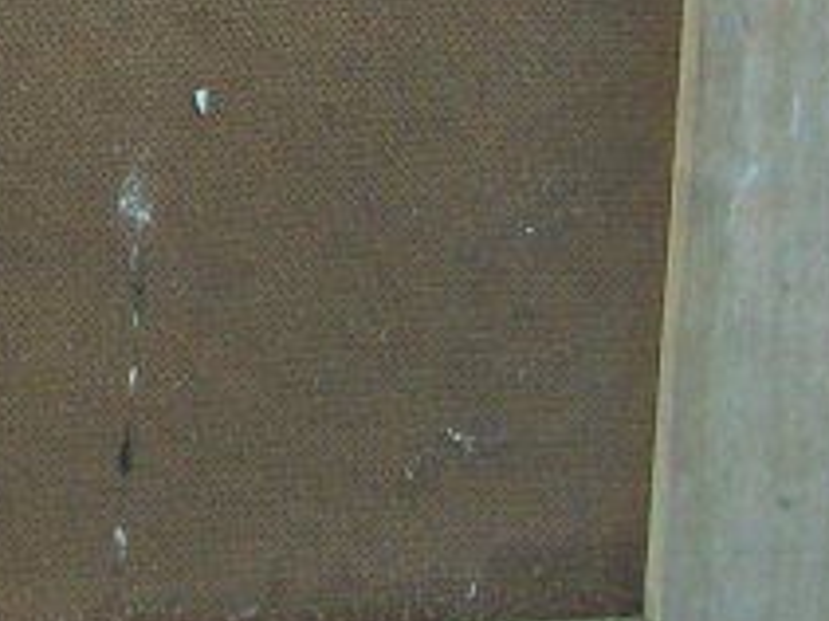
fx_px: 4643
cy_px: -865
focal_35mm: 194
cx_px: -1190
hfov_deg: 9.1
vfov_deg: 7.2
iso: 80
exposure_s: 1/125
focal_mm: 5.7
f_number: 2.9
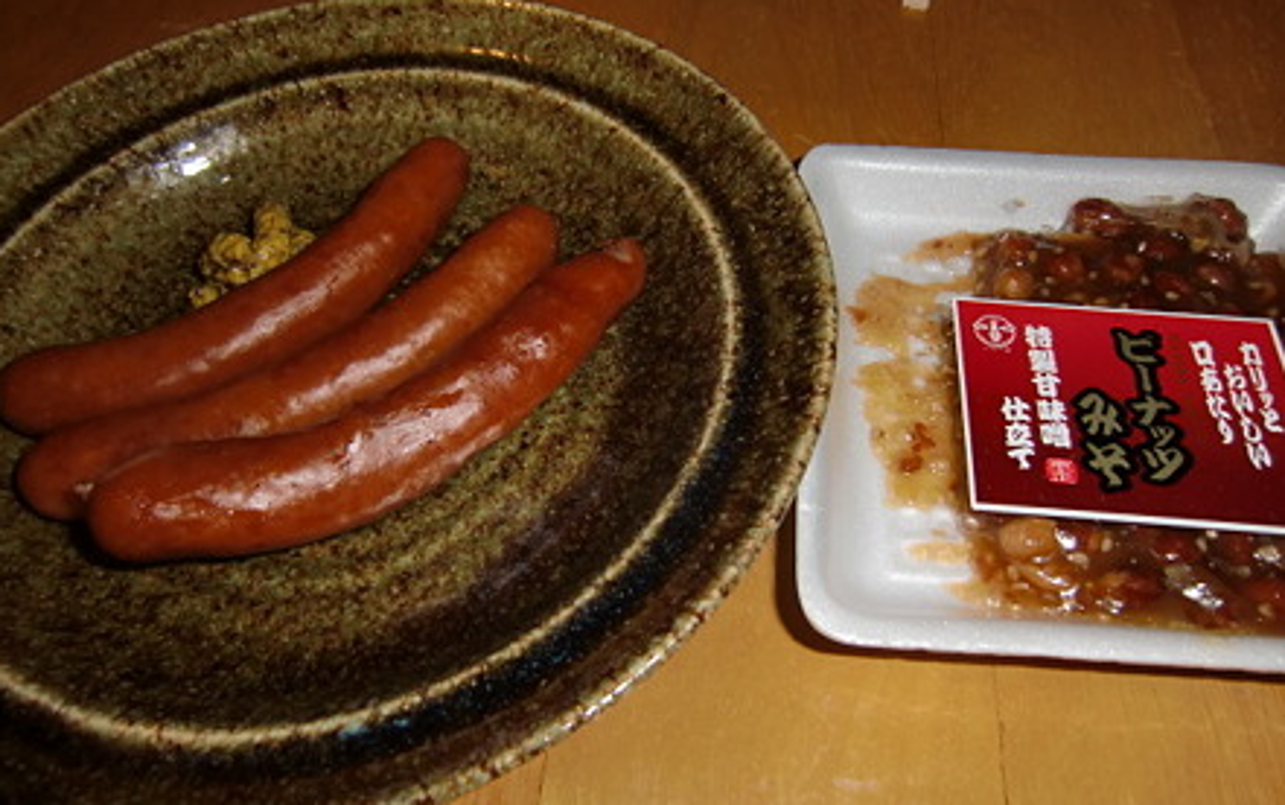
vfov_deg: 47.6
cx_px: 648
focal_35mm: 26
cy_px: 391
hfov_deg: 70.4
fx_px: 911
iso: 64
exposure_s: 1/15
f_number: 3.2
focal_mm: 4.3
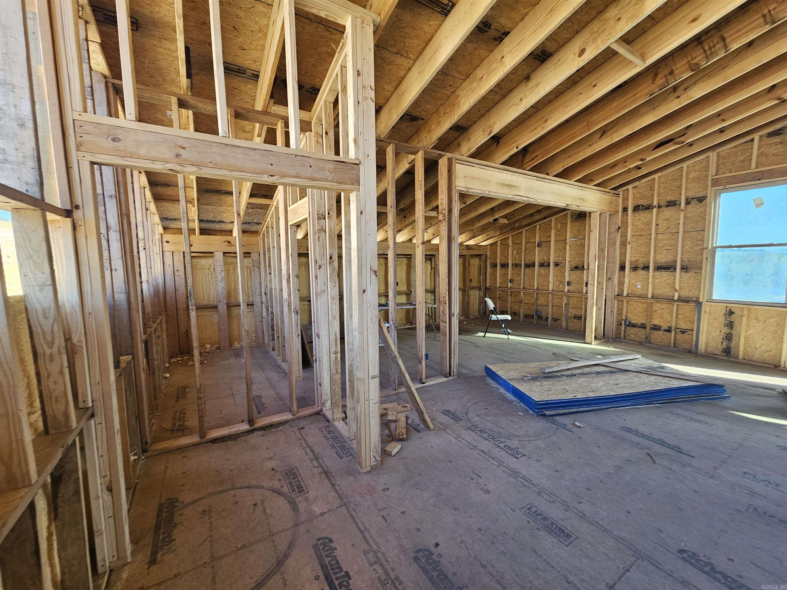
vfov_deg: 89.9
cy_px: 295
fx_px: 296
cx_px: 394
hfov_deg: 106.2
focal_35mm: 13
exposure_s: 1/77.4
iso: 64
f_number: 2.2
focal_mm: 2.2
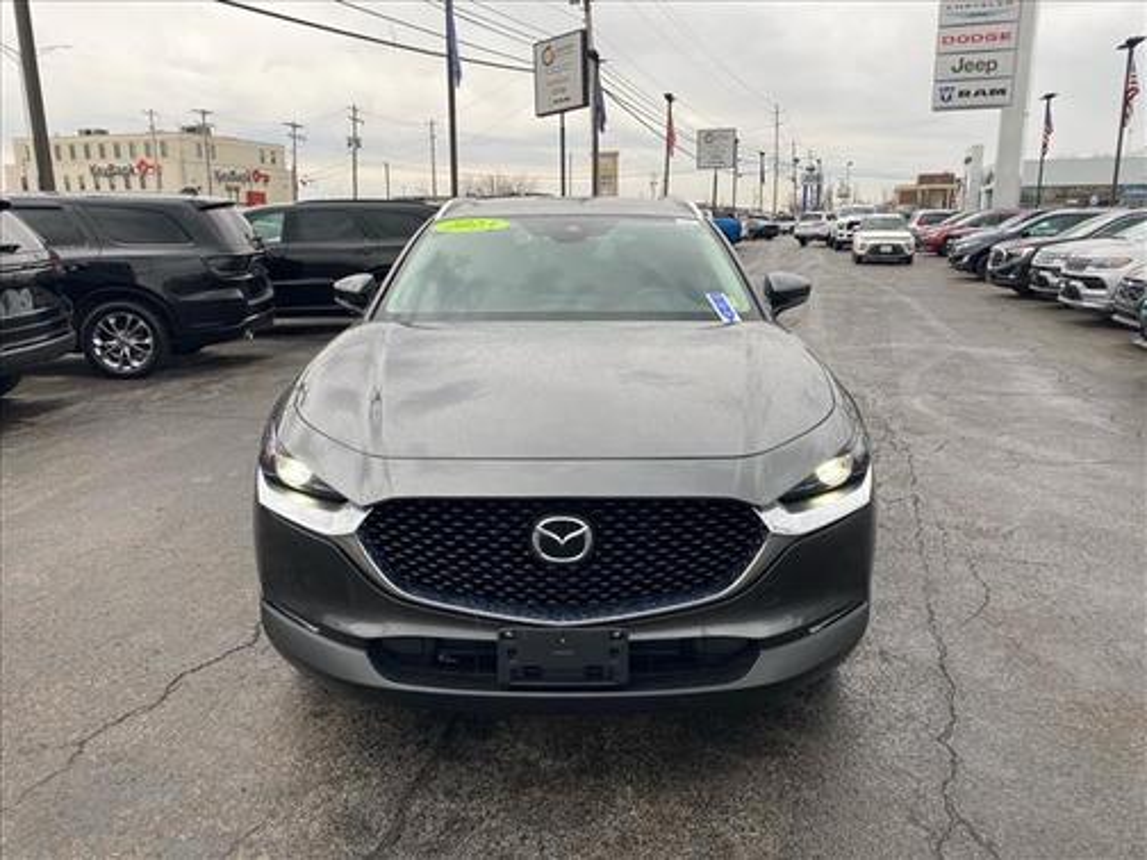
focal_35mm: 26
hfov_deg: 67.3
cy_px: 430
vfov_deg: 53.1
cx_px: 574
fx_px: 862
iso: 32
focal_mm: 4.25
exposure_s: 1/129
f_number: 1.8
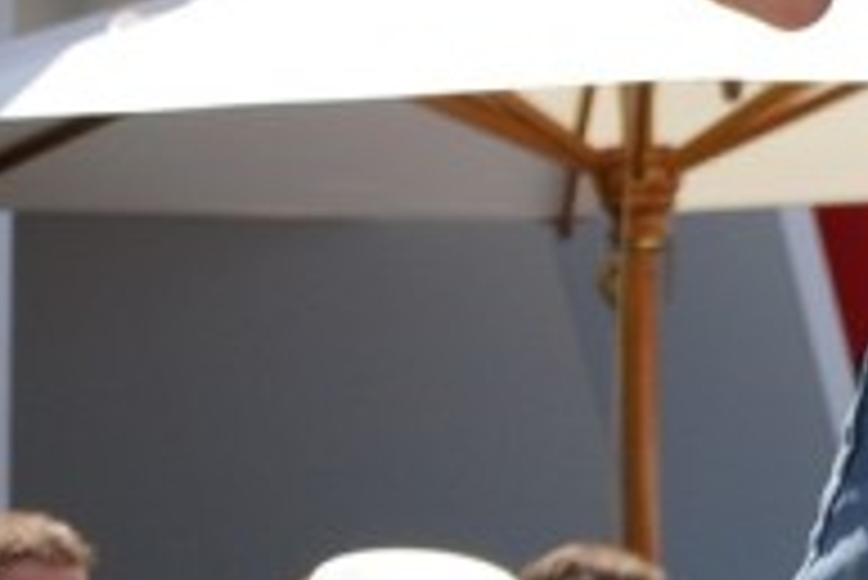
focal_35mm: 342
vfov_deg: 4.0
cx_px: -630
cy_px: 861
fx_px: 8254
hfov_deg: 5.9
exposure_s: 1/250
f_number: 9.5
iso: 200
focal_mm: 55
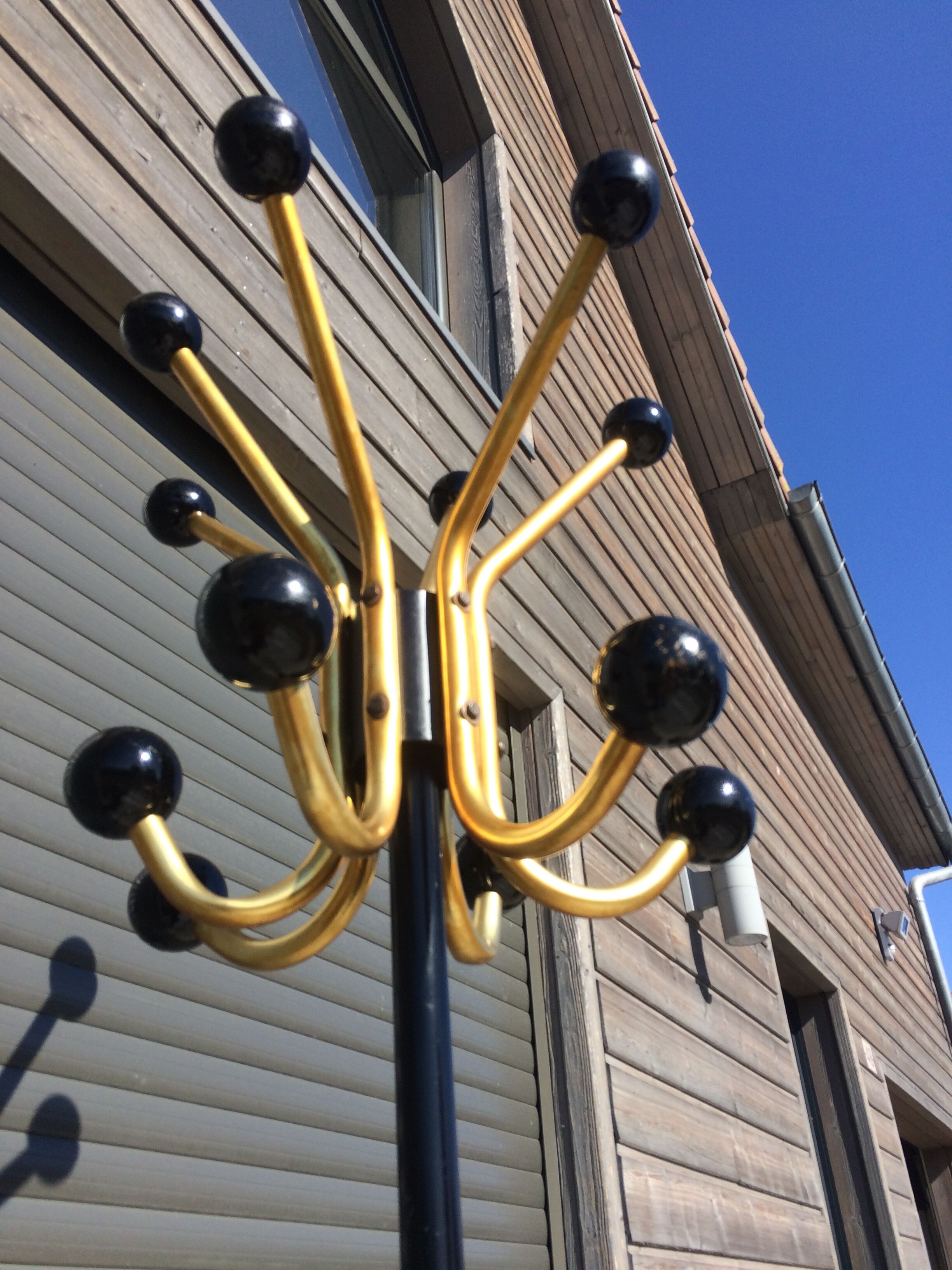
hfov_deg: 48.2
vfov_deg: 61.7
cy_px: 635
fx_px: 1063
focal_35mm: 29
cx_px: 476
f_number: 2.2
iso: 32
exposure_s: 1/1520
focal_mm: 4.15
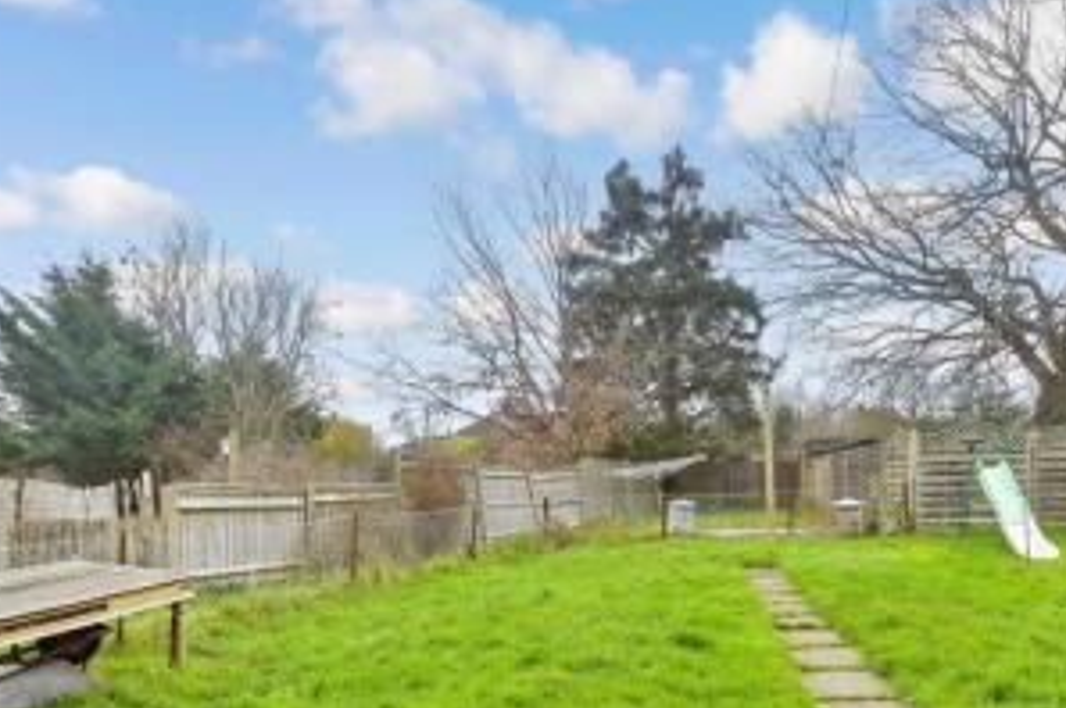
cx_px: 680
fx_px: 710
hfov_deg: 72.3
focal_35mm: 24
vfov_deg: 51.7
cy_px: 492
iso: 160
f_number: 8
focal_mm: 10
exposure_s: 1/25
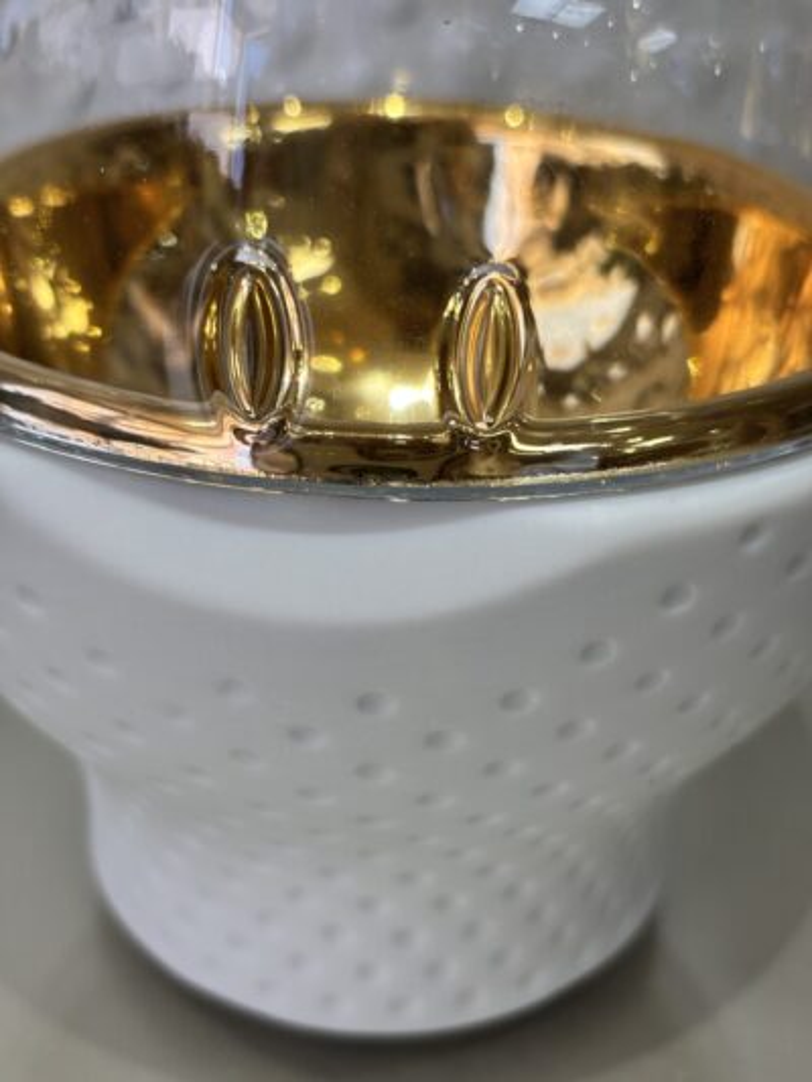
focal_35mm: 52
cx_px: 406
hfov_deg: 28.0
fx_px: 1626
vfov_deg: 36.8
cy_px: 541
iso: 50
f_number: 1.6
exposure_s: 1/100
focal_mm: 5.96
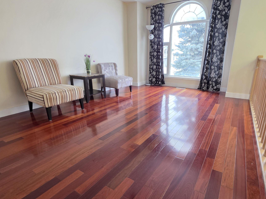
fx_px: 146
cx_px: 141
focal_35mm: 19
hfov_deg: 84.6
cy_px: 104
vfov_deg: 68.6
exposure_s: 1/60
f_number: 1.9
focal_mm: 2.2
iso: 200
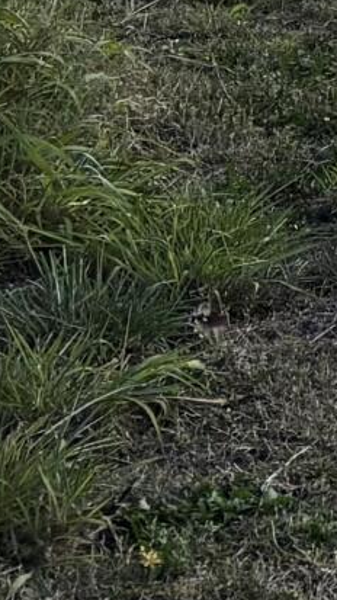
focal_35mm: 206
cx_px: 1660
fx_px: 3276
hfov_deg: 4.9
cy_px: -612
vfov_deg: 9.7
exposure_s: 1/5618
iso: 50
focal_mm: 5.96
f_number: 1.6
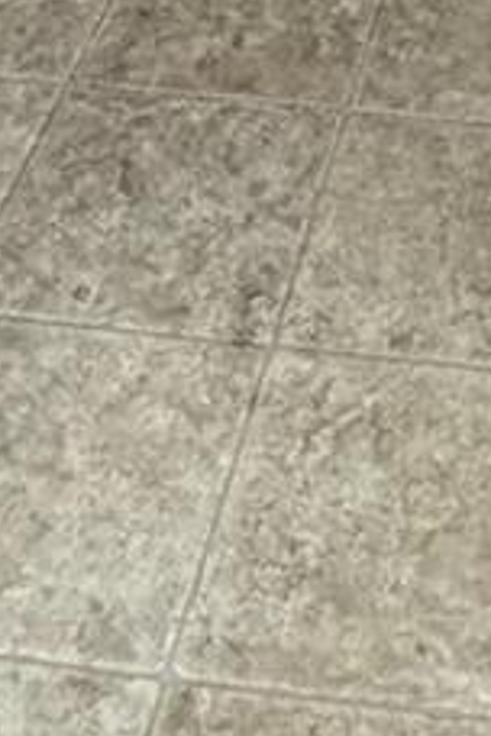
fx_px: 1964
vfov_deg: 14.5
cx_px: 602
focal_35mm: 96
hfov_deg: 13.8
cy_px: -997
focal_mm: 2.22
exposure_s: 1/60
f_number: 2.2
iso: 200
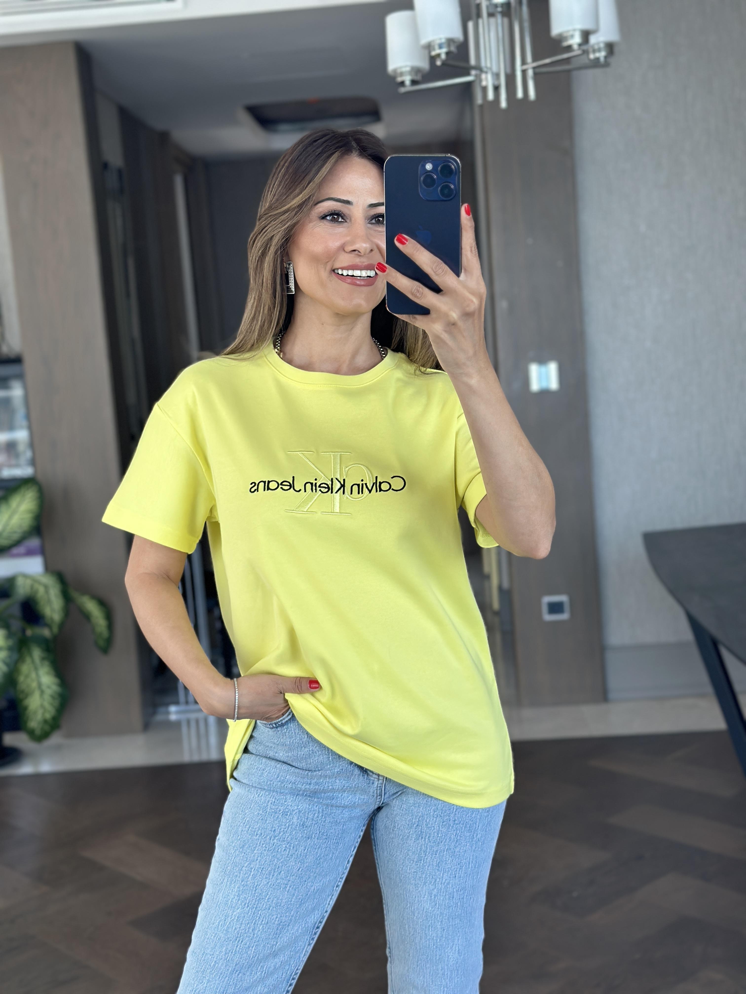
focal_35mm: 48
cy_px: 497
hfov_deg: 30.3
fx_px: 1379
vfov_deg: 39.7
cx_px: 373
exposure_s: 1/172
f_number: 1.78
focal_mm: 6.86
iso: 100
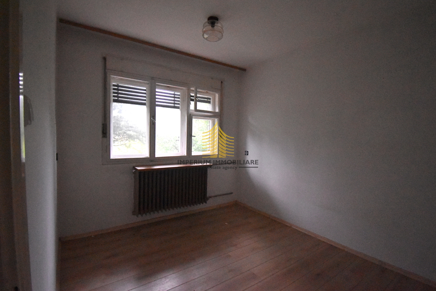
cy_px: 146
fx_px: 182
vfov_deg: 77.3
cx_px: 218
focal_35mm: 15
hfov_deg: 100.4
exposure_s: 1/125
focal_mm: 10
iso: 5600
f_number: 4.5
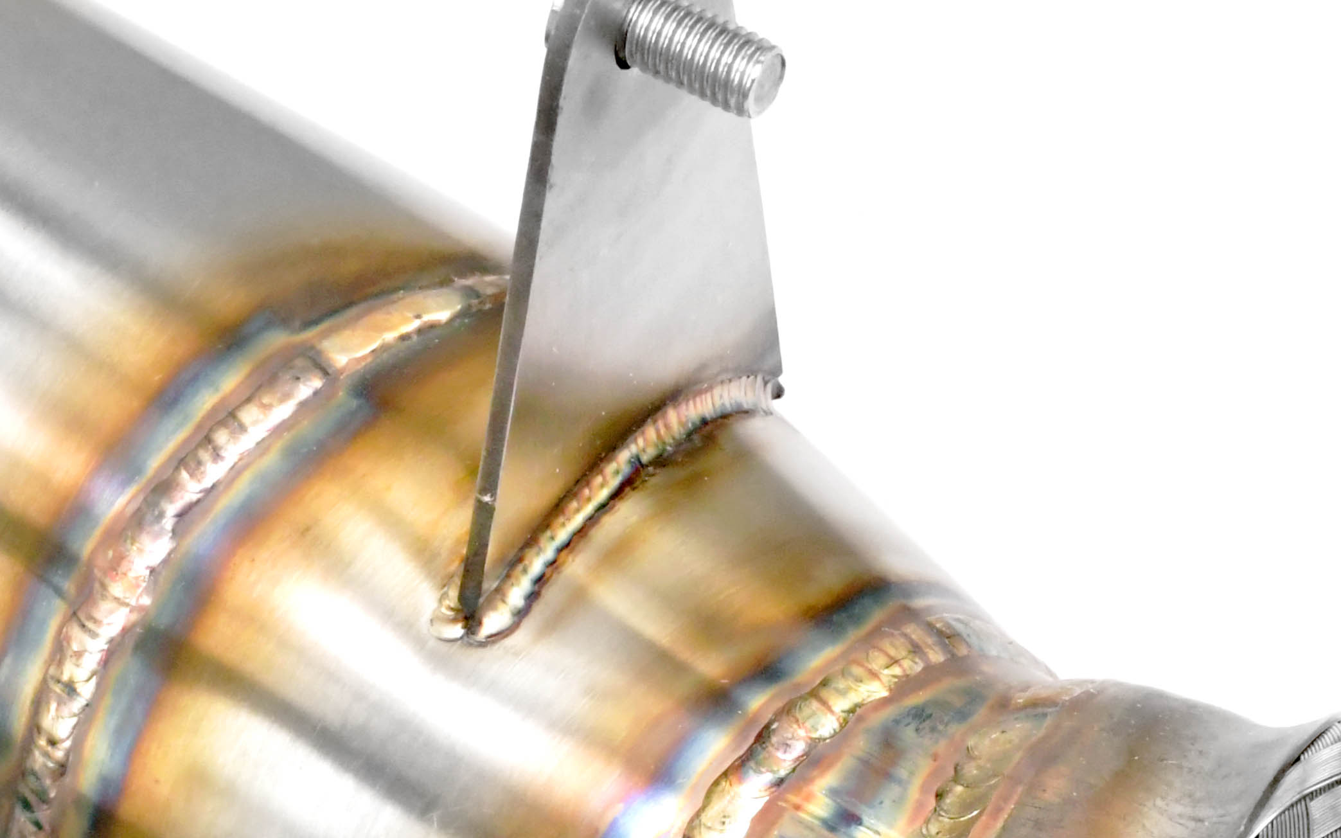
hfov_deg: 13.5
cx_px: 781
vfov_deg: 8.4
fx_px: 5664
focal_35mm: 155
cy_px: 761
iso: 2500
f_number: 13
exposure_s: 1/125
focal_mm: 38
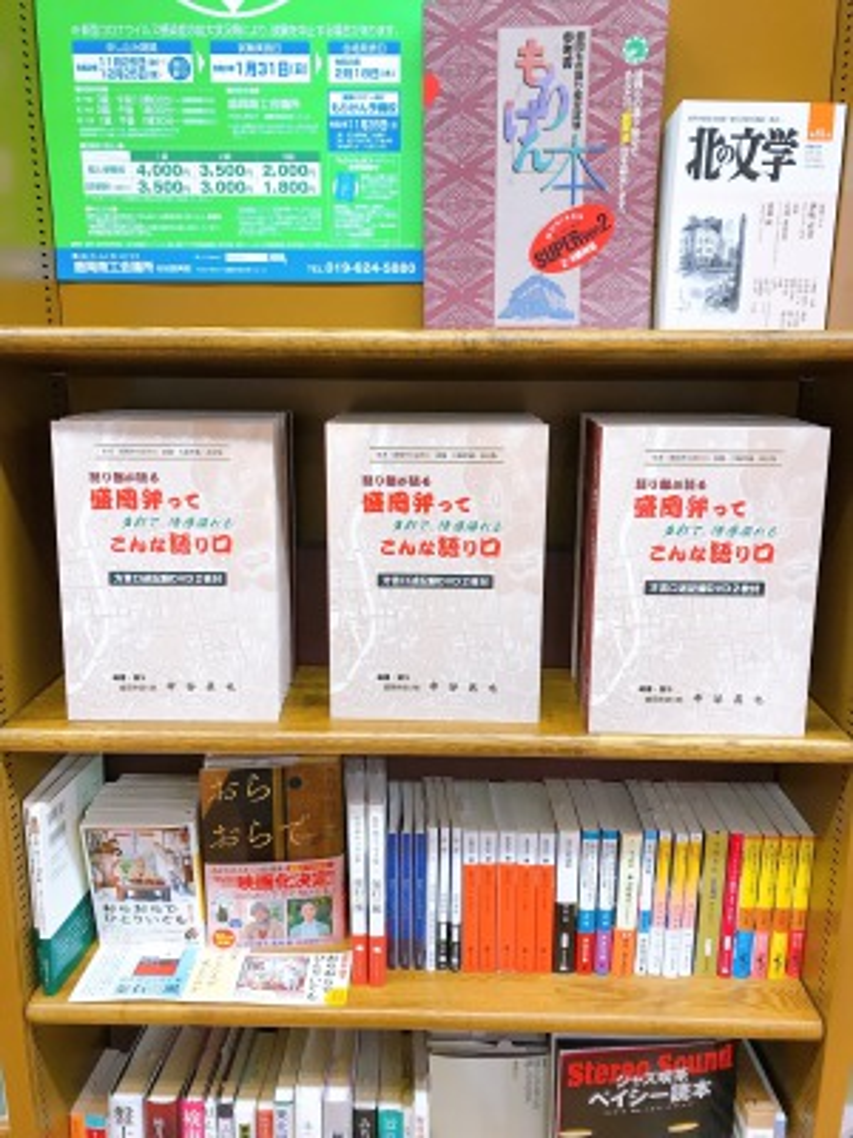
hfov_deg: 49.7
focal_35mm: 28
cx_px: 426
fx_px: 920
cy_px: 569
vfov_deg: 63.4
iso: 32
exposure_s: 1/33
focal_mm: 3.99
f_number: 1.8
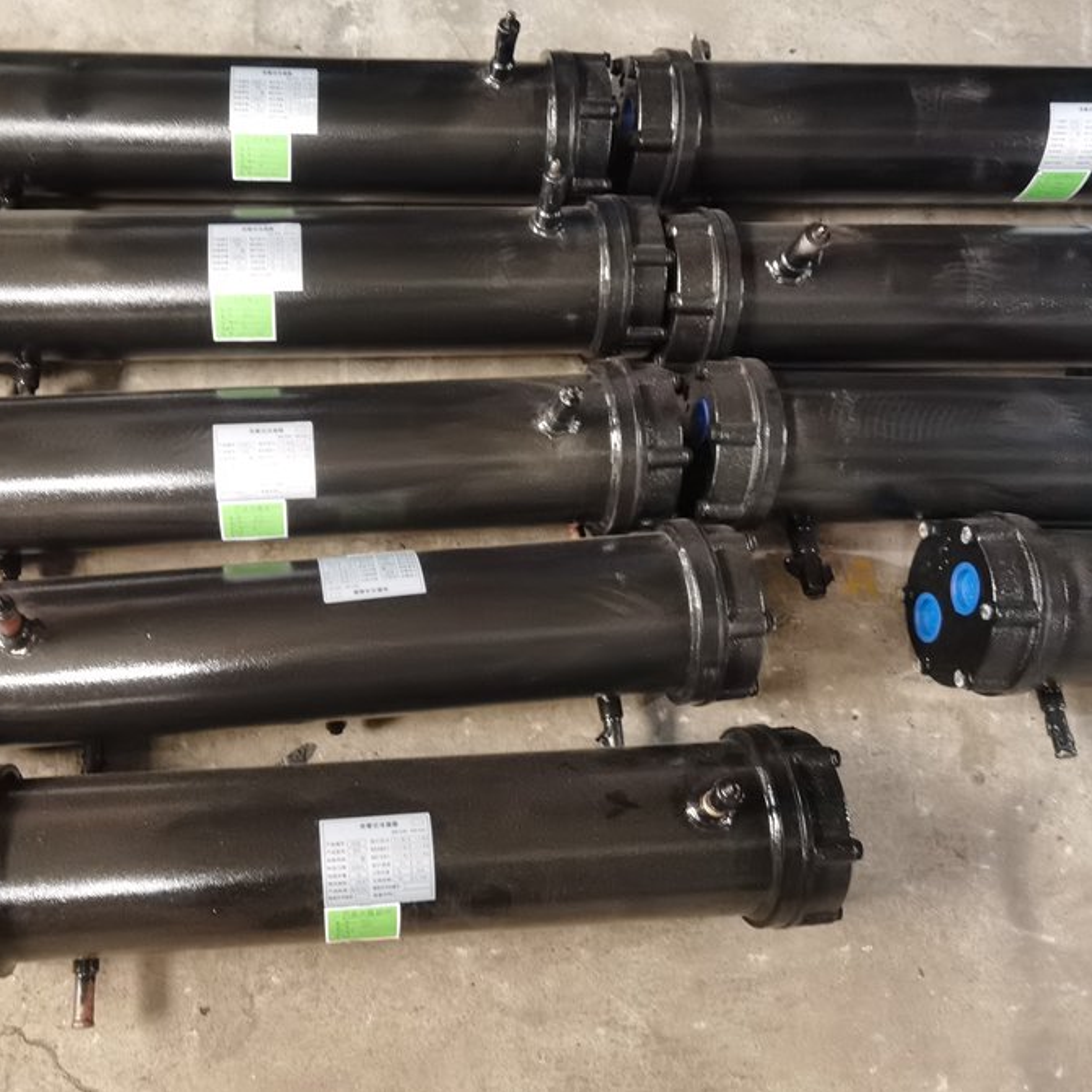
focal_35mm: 32
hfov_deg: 50.4
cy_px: 544
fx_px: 1142
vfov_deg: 51.1
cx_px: 381
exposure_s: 1/20
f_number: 1.9
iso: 1000
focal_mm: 6.71
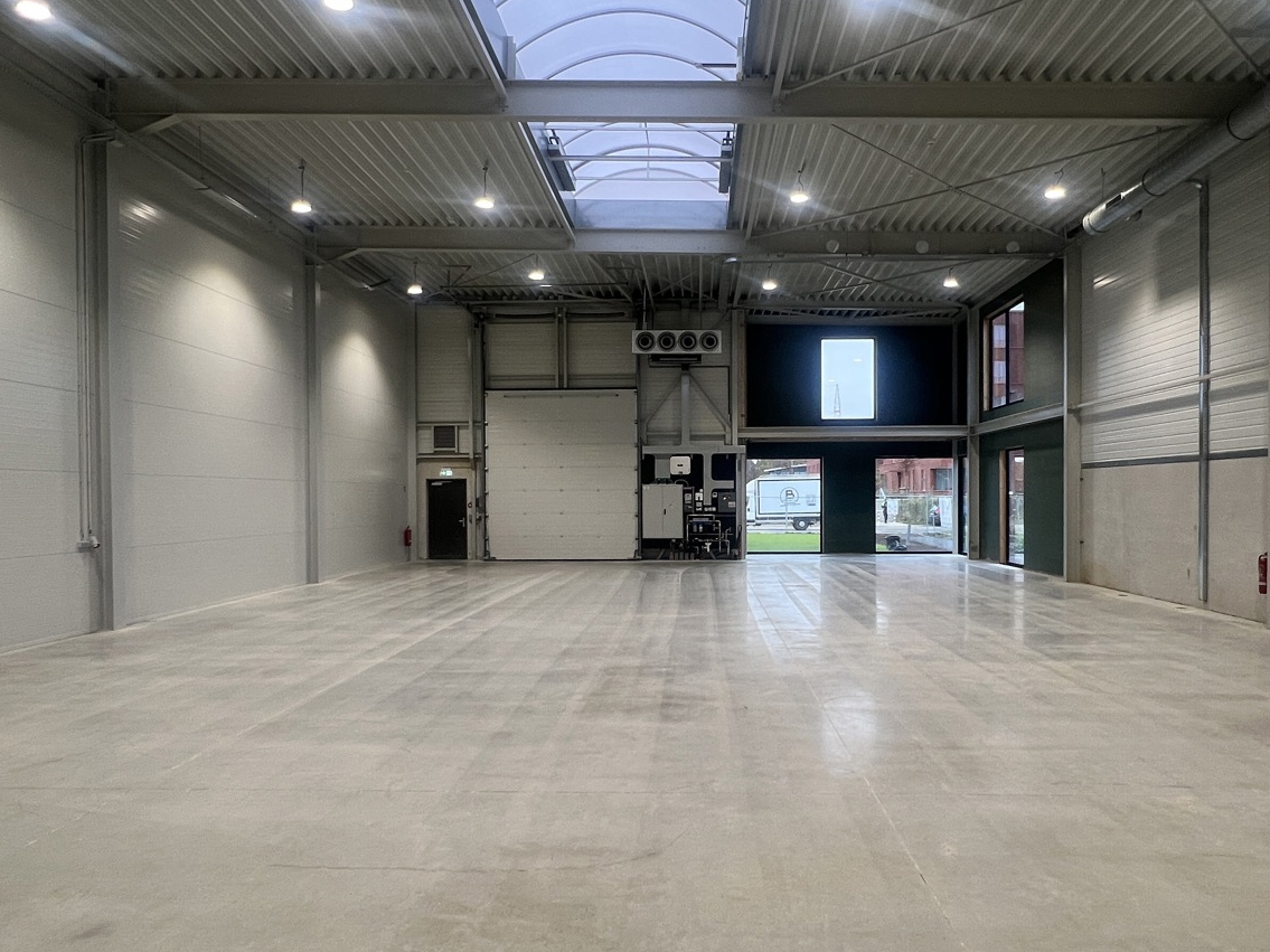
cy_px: 516
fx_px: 807
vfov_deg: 61.0
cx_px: 675
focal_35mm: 22
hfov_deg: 76.3
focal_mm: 1.57
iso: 80
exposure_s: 1/100
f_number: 1.8
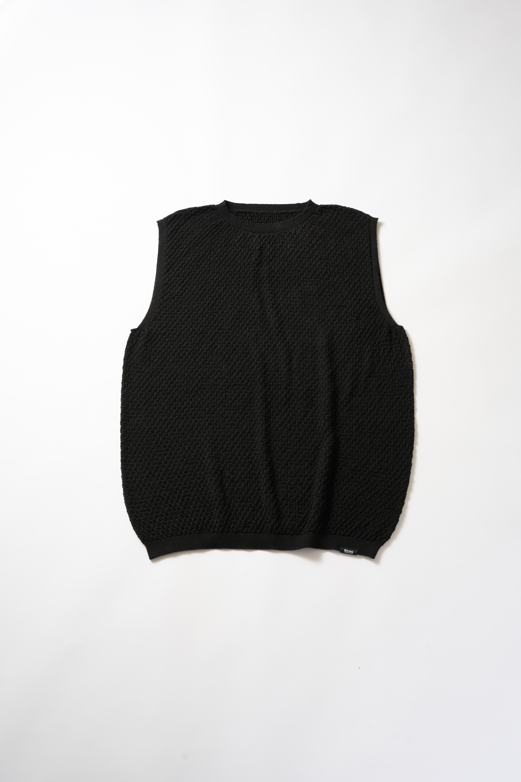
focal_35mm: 50
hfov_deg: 27.3
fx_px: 1074
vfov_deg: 40.0
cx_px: 260
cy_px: 391
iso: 100
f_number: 10
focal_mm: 49.5
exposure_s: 1/60
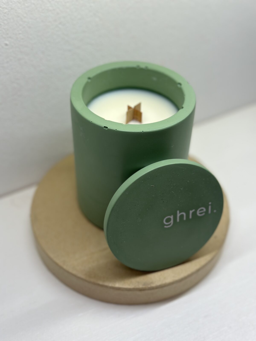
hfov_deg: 30.3
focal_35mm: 48
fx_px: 473
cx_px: 128
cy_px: 170
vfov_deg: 39.7
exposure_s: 1/245
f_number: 1.78
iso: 100
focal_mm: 6.86
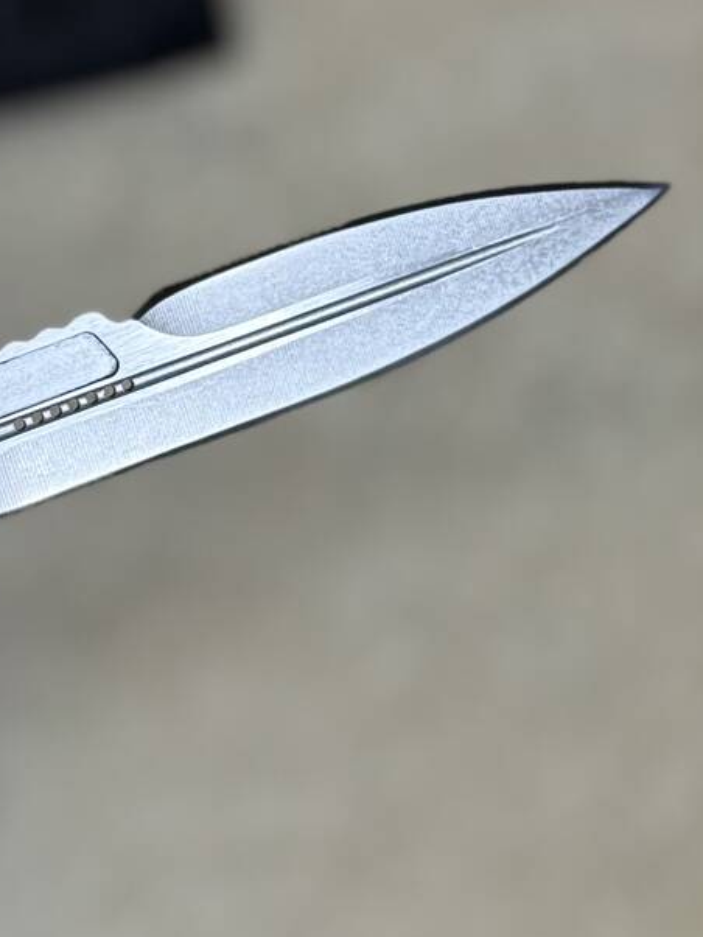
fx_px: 3680
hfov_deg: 10.7
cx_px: -199
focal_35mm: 136
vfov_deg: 14.5
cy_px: 391
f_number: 1.78
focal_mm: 6.76
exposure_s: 1/277
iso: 100
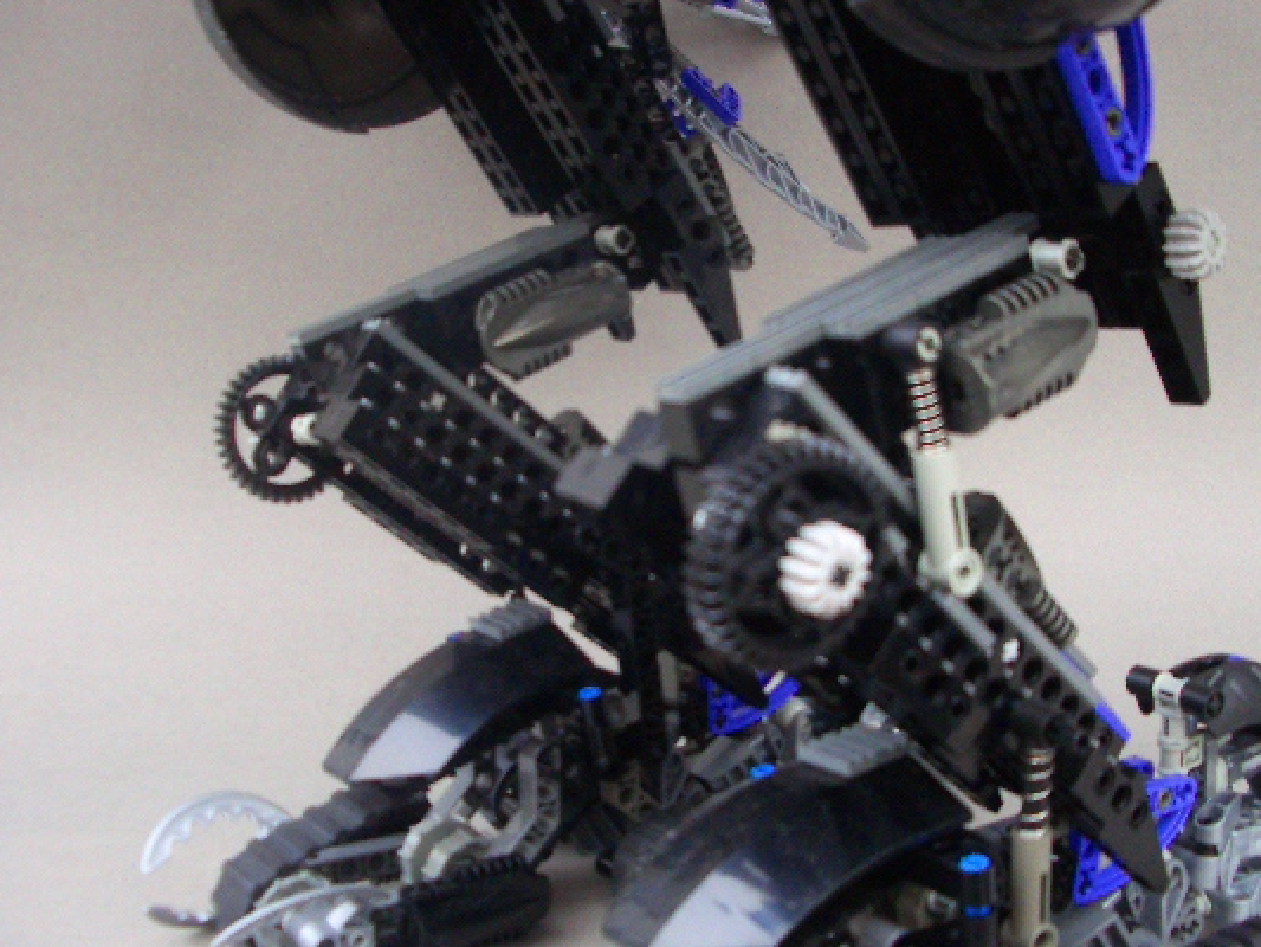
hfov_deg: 44.7
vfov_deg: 34.3
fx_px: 1530
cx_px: 700
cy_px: 523
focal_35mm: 42
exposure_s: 1/60
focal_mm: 5.8
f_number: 2.6
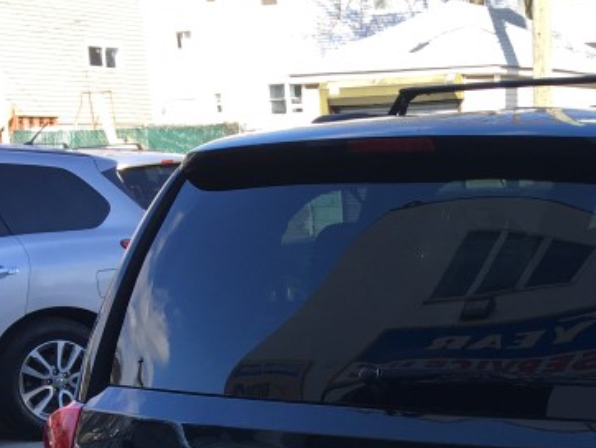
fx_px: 1413
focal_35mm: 82
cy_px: 483
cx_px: 556
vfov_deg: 17.5
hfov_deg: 23.1
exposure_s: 1/386
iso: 25
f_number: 2.2
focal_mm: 4.15
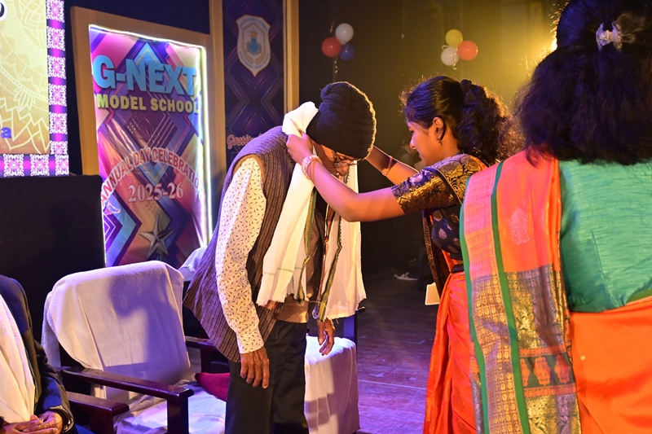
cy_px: 217
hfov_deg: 43.0
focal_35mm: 46
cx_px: 326
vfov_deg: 29.4
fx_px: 828
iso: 800
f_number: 4.8
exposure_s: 1/200
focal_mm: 30.5
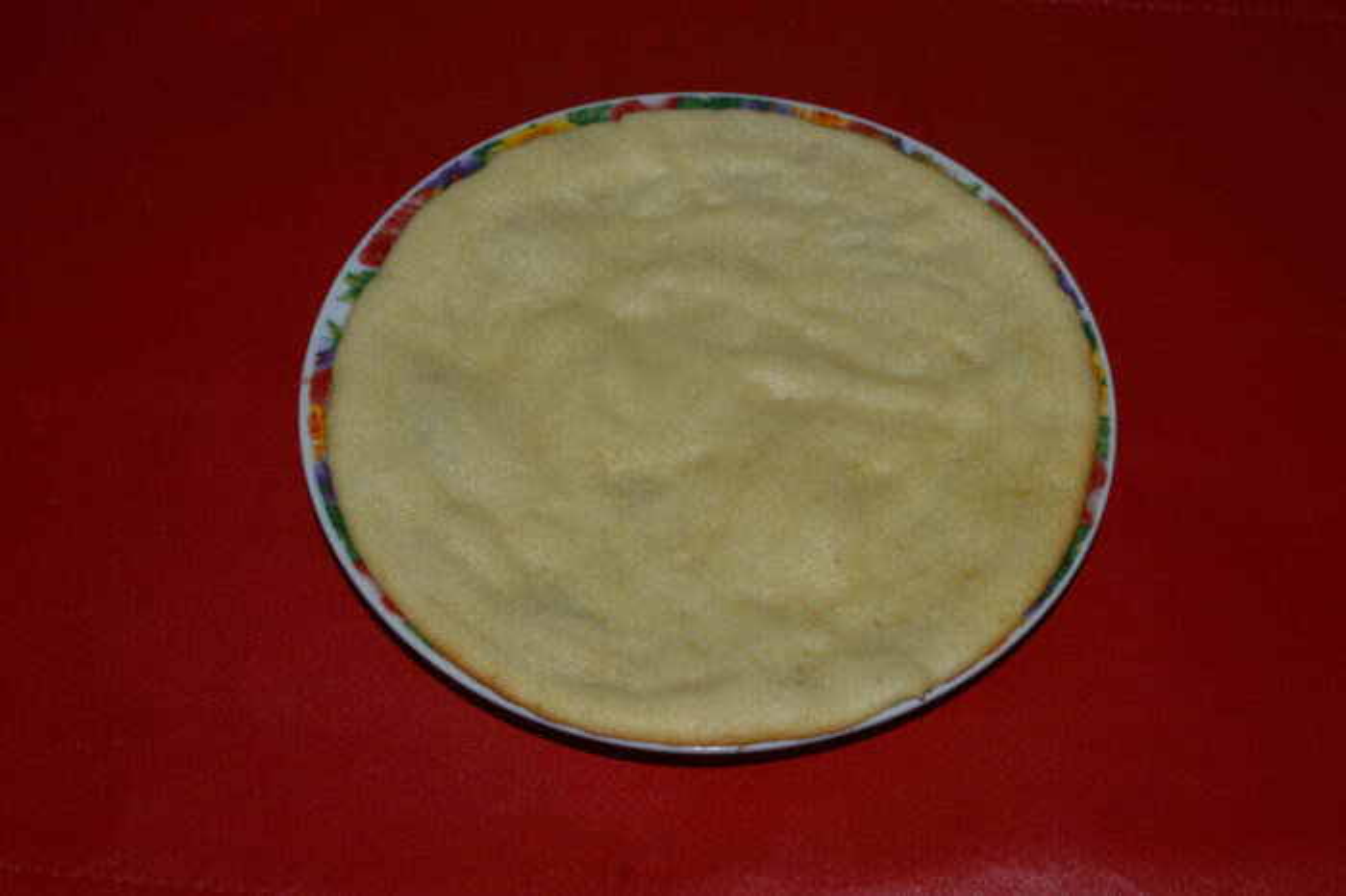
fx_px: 1626
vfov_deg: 30.8
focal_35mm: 44
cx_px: 673
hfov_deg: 45.0
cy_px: 448
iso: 100
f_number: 8
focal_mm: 29
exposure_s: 1/60
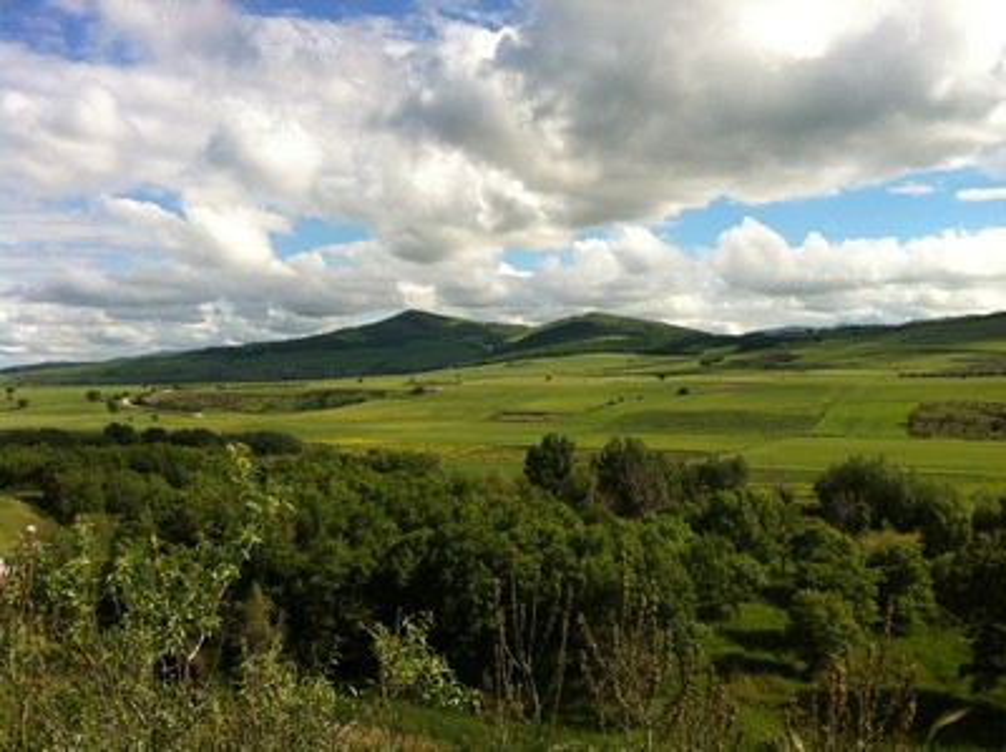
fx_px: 1016
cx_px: 503
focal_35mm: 35
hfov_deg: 52.7
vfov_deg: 40.6
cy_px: 376
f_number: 2.8
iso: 80
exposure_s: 1/1508
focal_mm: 3.85
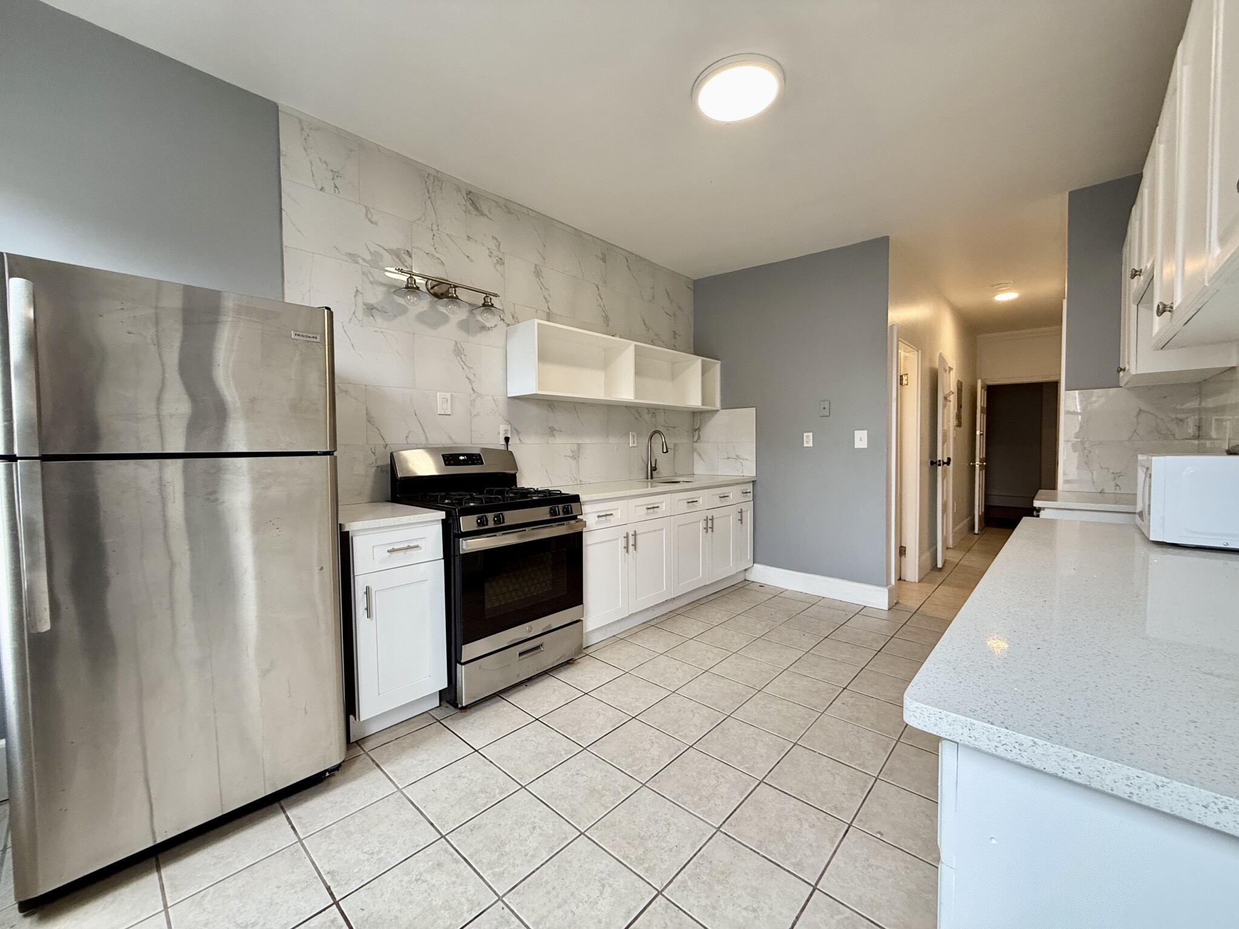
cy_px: 464
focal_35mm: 14
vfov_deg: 85.7
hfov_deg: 102.1
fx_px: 501
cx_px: 620
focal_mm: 2.22
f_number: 2.2
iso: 160
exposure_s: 1/99
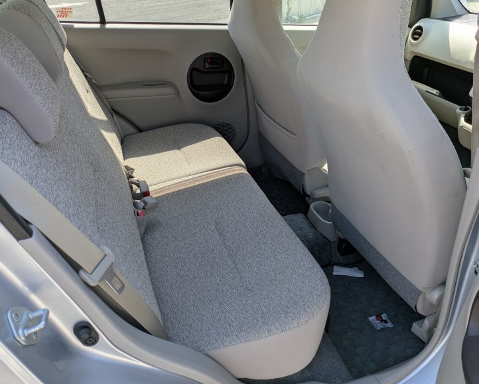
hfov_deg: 64.0
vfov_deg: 53.2
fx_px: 383
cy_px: 187
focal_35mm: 27
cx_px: 245
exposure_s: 1/530
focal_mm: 5.43
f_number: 1.89
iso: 54
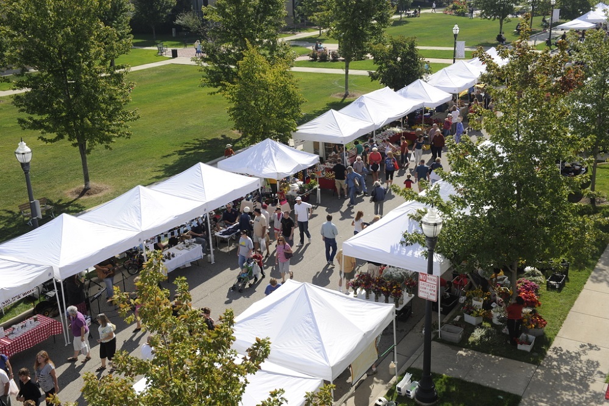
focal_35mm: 42
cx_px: 304
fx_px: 711
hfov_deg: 46.4
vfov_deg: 31.9
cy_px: 203
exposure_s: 1/160
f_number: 13
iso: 200
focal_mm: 42
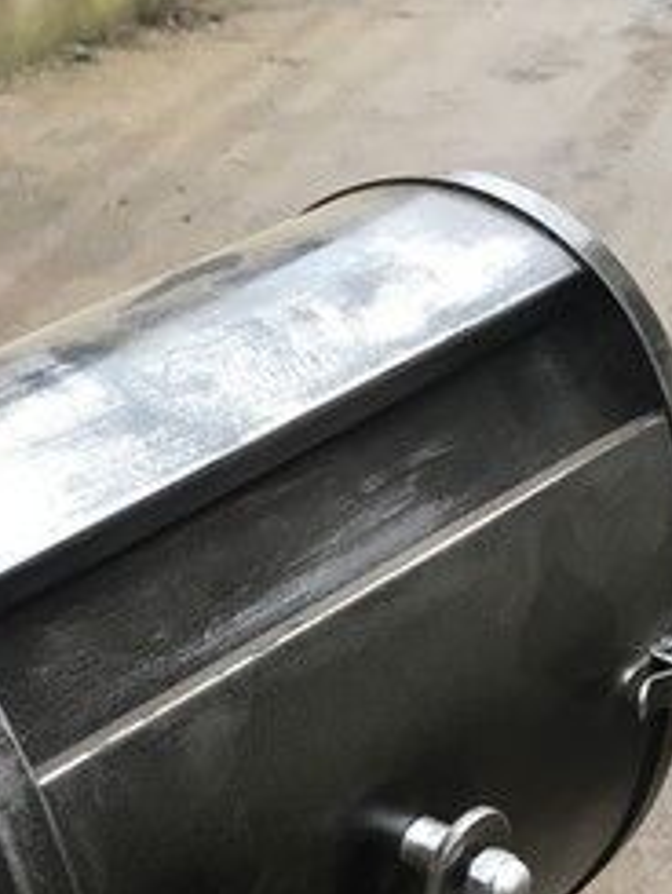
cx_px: -40
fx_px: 1836
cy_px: 1033
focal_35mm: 71
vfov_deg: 25.1
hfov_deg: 19.9
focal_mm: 4.15
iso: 25
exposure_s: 1/33
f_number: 2.2
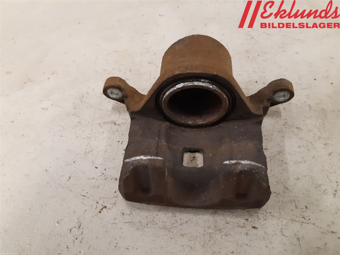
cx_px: 170
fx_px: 255
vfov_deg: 53.1
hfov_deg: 67.3
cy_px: 128
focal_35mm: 26
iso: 320
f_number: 1.7
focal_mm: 3.93
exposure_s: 1/50
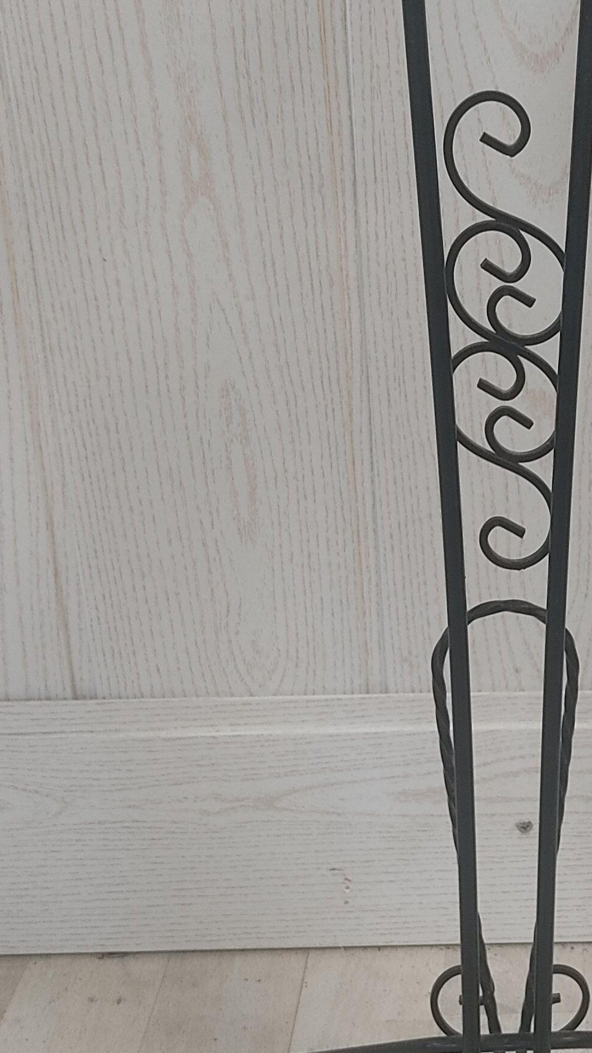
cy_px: 565
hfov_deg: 18.2
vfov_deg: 32.3
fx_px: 1813
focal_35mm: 65
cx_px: 560
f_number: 1.79
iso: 207
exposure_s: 1/50
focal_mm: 4.74
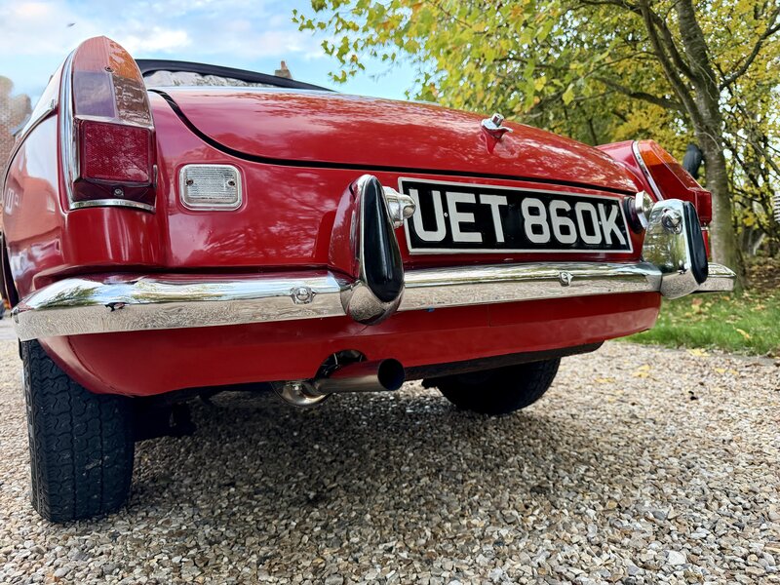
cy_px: 292
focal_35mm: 24
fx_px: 541
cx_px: 390
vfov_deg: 56.8
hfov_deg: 71.6
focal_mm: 6.76
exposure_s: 1/60
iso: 320
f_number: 1.78
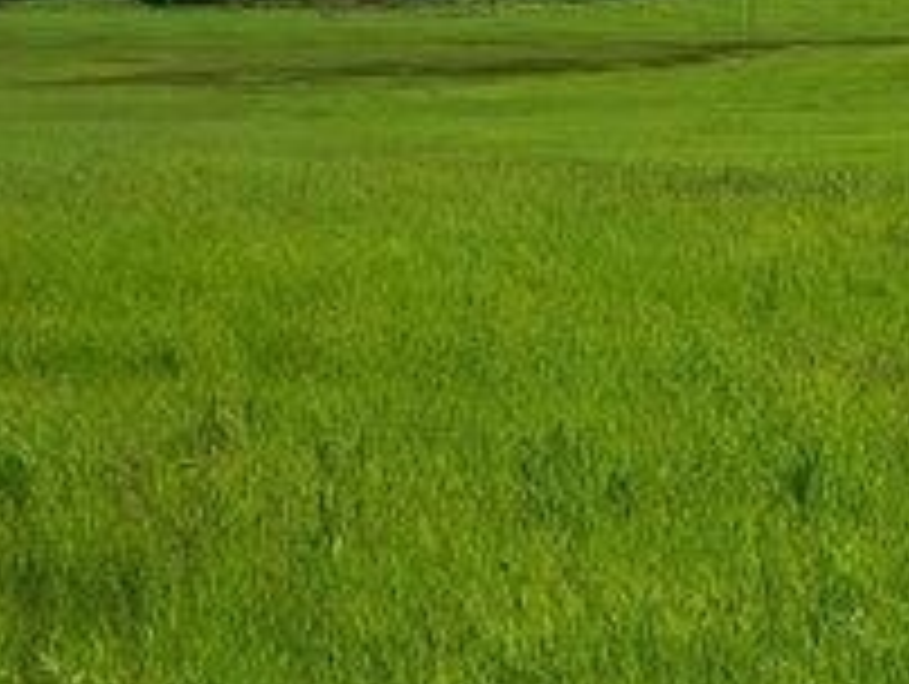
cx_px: 891
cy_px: 378
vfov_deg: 19.4
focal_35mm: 76
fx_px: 1998
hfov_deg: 24.5
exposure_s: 1/1500
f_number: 1.8
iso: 40
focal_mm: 4.6
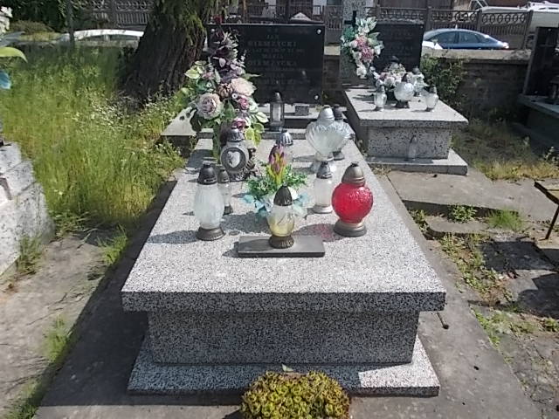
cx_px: 280
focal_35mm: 28
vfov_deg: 49.7
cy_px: 210
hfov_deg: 63.4
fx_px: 452
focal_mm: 4
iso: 80
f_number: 5.4
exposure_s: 1/250
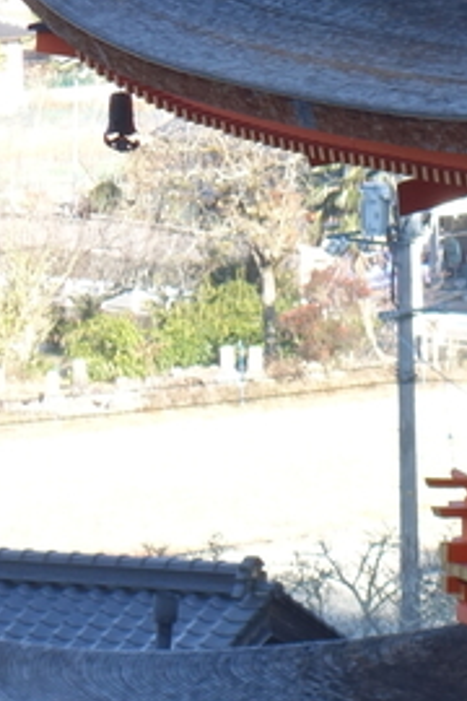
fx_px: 8211
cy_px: 36
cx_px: 763
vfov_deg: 4.9
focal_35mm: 422
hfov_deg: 3.2
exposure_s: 1/100
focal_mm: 35.26
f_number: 4.9
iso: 125
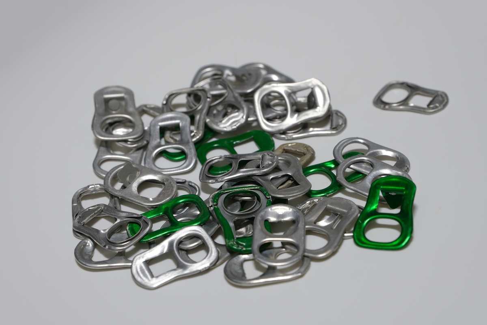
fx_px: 1015
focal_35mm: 75
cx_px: 244
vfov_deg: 18.2
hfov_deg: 27.0
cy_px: 162
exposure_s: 1
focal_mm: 50
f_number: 8
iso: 400
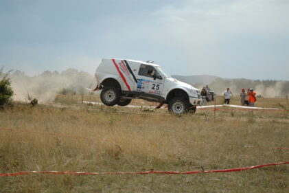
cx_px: 144
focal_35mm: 78
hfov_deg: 26.0
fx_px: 626
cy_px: 96
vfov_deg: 17.5
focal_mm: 52
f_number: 4.5
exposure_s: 1/1600
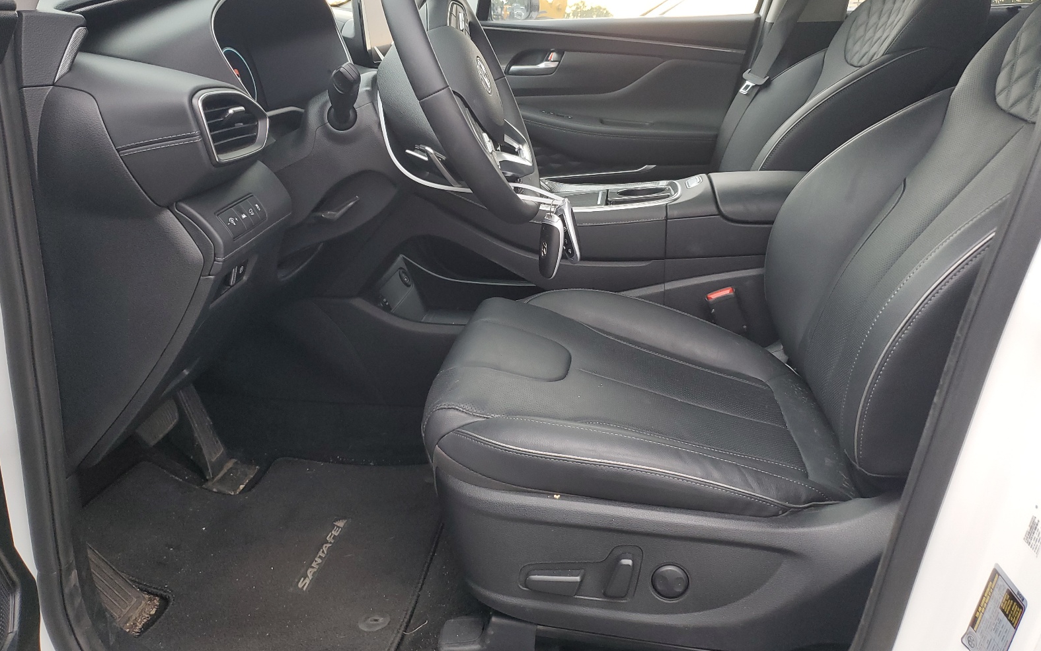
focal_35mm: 28
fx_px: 794
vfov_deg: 44.4
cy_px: 269
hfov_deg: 66.5
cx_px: 523
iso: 75
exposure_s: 1/60.2
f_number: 1.5
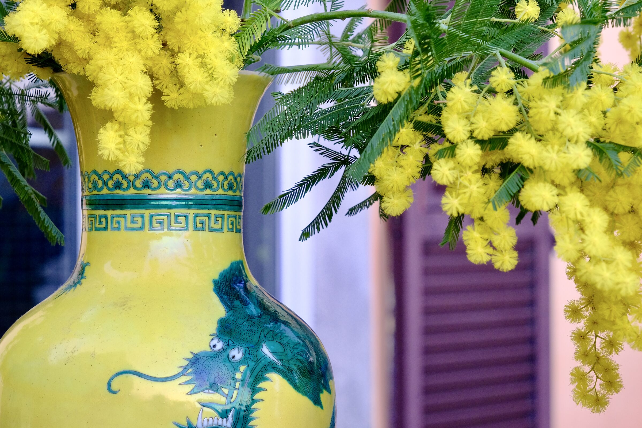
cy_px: 214
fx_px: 1569
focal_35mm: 88
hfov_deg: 23.1
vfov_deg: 15.5
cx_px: 321
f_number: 8
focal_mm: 58.6
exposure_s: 1/25
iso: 800
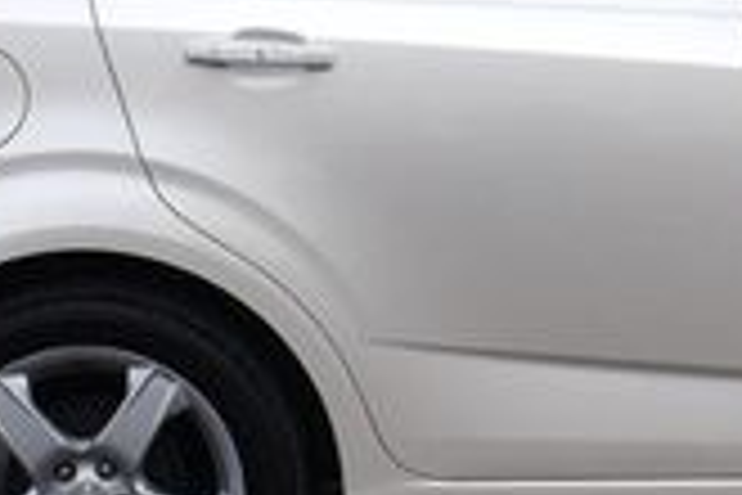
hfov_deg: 14.3
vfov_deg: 9.7
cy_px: -47
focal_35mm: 140
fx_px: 2885
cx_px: 800
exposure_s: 1/250
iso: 200
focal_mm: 24
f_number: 7.1
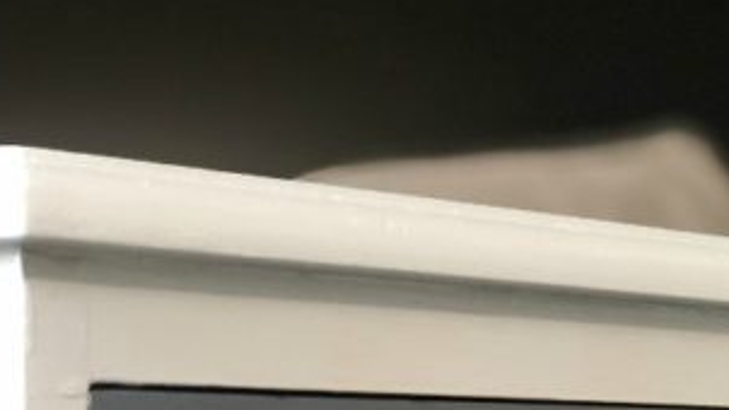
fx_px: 3055
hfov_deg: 13.6
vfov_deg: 7.5
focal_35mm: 158
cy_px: 670
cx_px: 550
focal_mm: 6.6
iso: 250
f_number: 2.8
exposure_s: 1/30
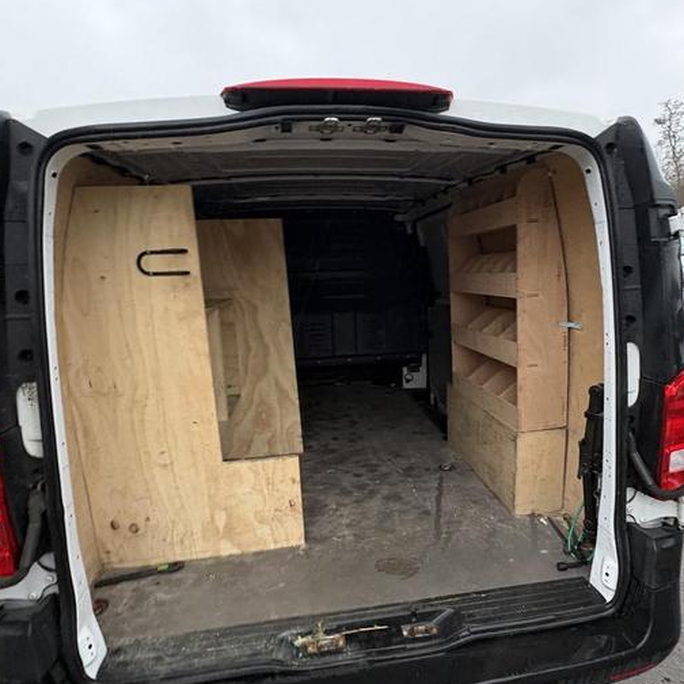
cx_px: 375
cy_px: 376
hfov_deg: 69.5
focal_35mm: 22
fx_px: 492
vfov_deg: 69.5
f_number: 2.2
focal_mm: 2.22
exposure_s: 1/60
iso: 500
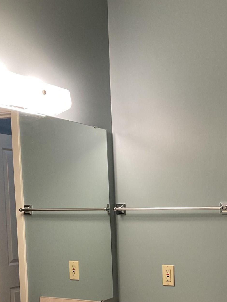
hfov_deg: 26.9
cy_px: 259
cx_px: 189
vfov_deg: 34.6
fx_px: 463
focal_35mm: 53
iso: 80
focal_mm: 3
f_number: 1.8
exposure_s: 1/60
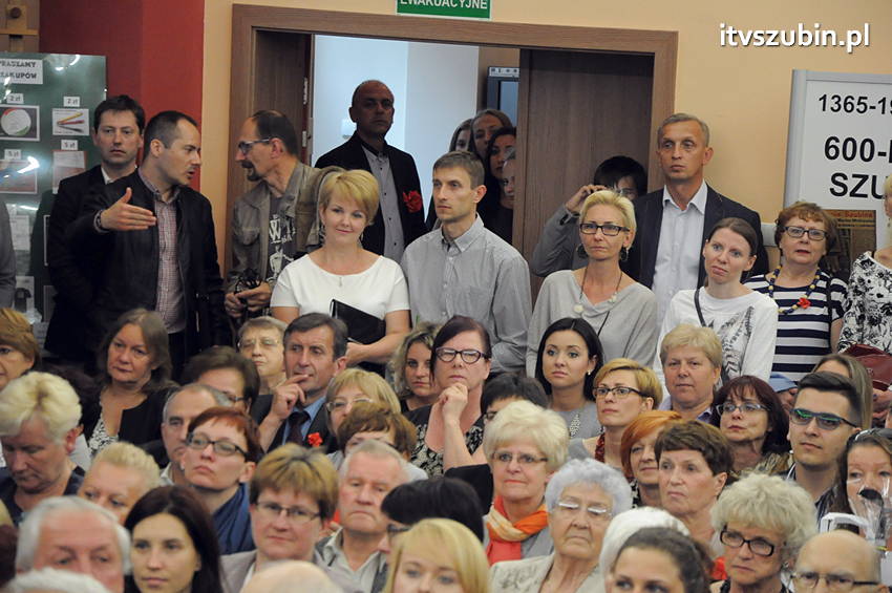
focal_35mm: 158
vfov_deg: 8.7
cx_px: 446
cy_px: 296
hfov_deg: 13.1
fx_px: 3899
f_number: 5.6
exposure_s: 1/80
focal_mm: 105
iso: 2500
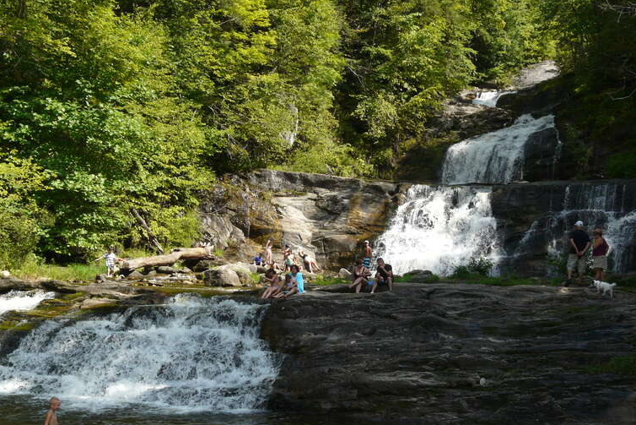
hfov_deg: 36.9
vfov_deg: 25.1
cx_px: 318
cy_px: 212
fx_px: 954
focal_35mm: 54
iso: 100
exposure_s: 1/250
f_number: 5
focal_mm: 8.3
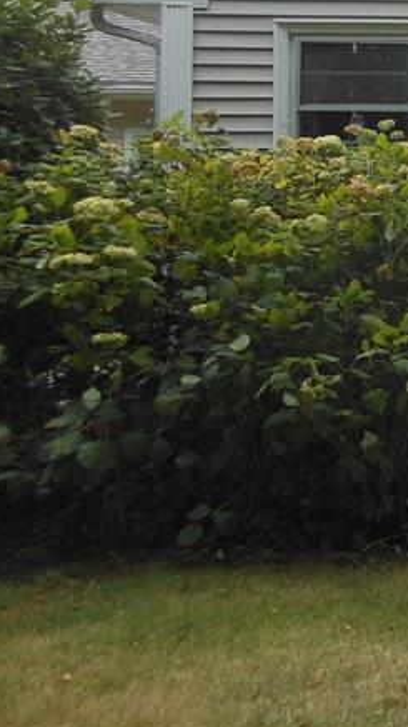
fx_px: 1232
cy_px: 95
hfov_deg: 15.4
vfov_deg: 31.5
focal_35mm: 64
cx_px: 793
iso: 80
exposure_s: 1/320
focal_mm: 4.5
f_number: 3.2
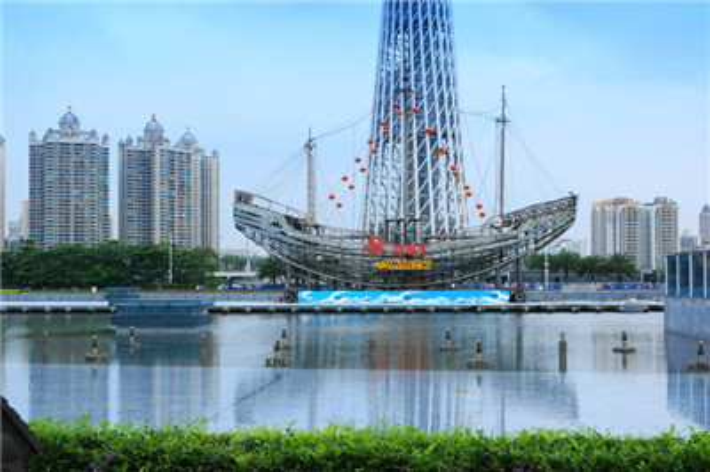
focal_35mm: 52
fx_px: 1035
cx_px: 355
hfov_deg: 37.9
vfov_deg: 25.7
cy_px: 236
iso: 100
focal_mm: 35
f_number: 7.1
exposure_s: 1/50
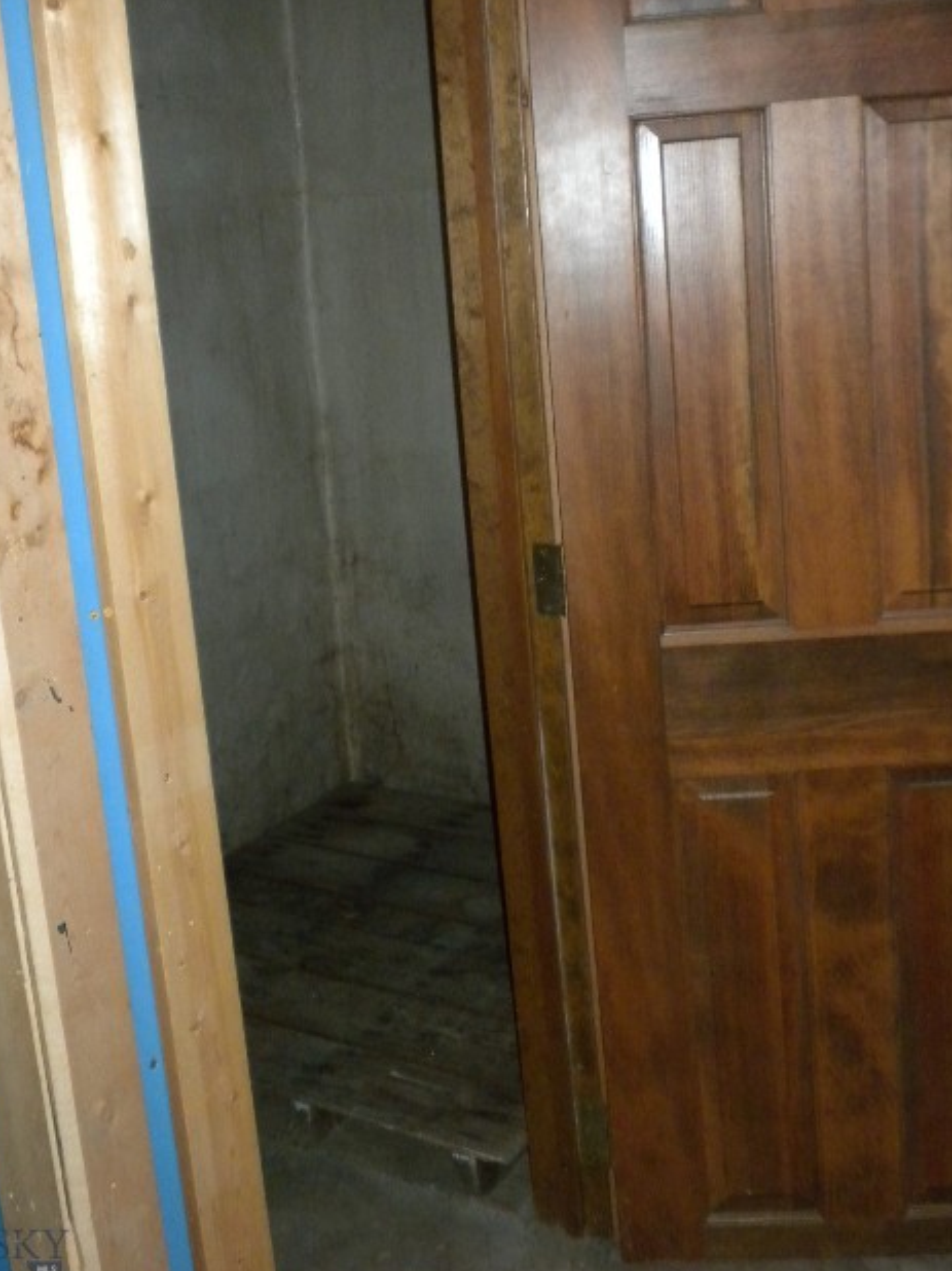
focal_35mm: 46
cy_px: 504
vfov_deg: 41.1
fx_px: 1688
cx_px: 436
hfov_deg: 31.5
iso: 400
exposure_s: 1/30
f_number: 3.5
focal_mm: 6.6
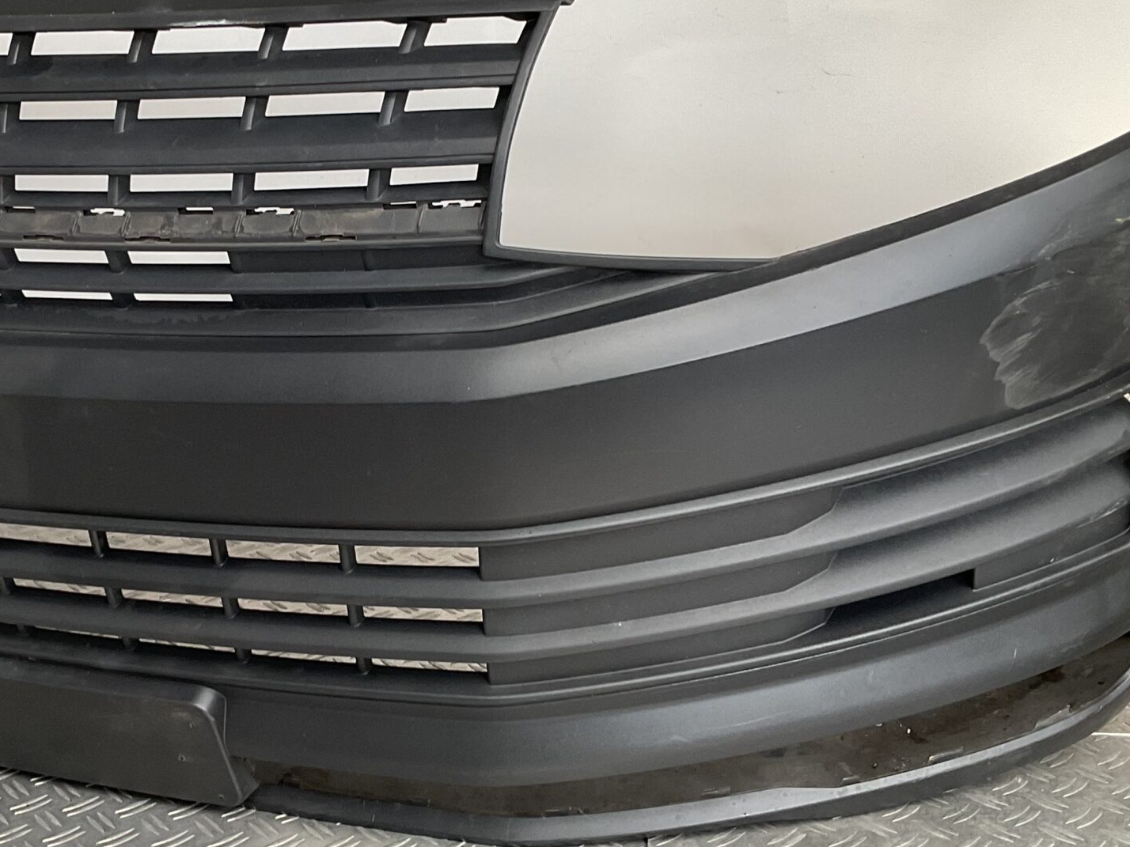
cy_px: 364
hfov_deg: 36.5
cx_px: 383
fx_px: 1697
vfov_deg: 28.0
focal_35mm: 52
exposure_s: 1/50
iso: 50
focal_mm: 3
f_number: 1.8
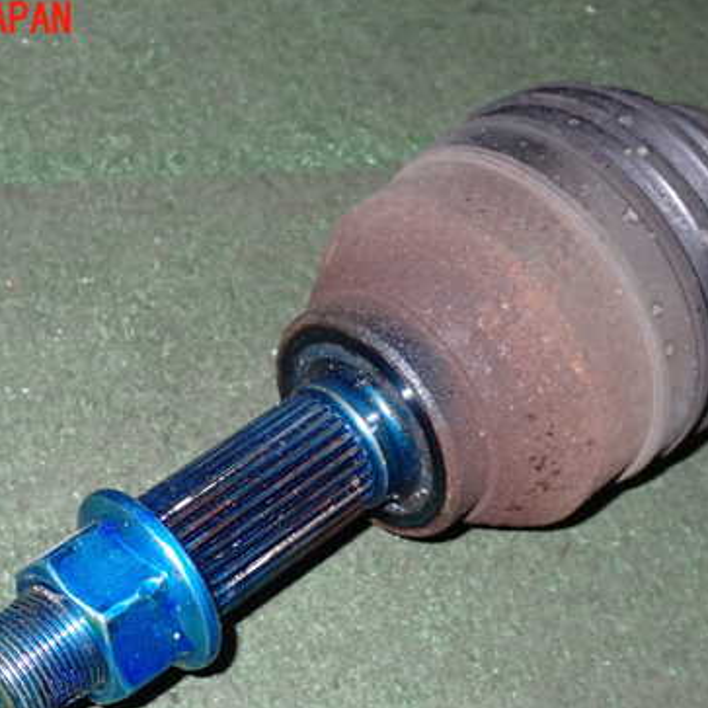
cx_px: 302
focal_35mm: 79
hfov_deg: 21.9
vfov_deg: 21.9
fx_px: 1828
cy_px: 435
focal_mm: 9.65
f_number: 10
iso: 800
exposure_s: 1/50
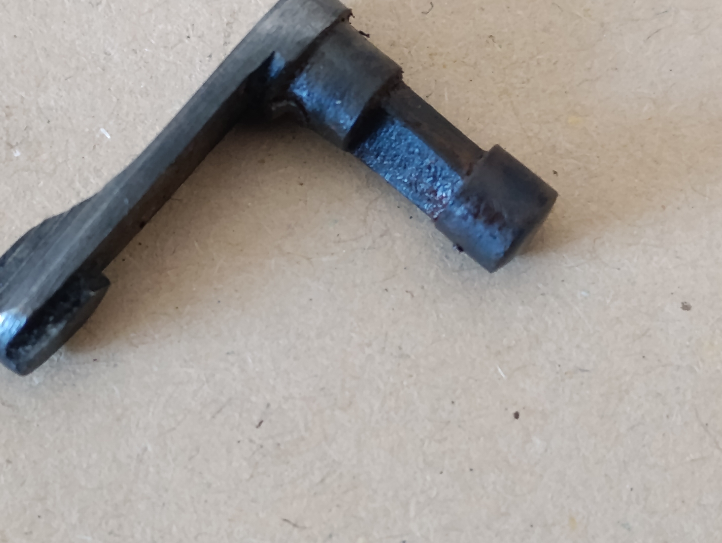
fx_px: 2757
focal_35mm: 132
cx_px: 268
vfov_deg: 11.3
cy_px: 262
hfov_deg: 14.9
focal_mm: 6.14
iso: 1000
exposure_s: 1/50
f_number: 1.6
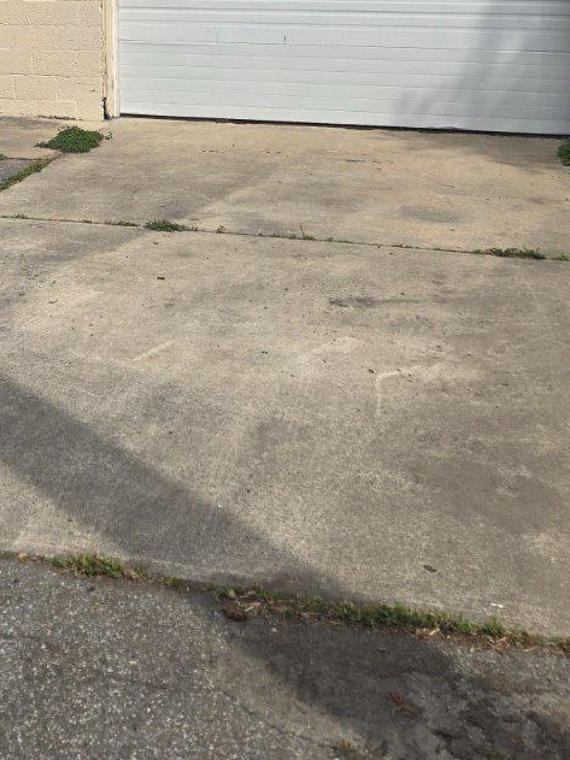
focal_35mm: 56
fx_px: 1230
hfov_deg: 25.4
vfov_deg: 31.1
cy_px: -48
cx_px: 80
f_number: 1.8
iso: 25
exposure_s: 1/3540
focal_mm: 5.4
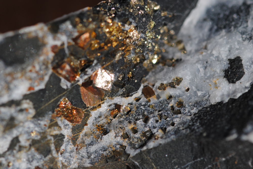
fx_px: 1108
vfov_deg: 8.7
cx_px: 126
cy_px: 84
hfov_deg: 13.0
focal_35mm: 158
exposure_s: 1/800
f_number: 7.1
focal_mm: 105
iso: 100
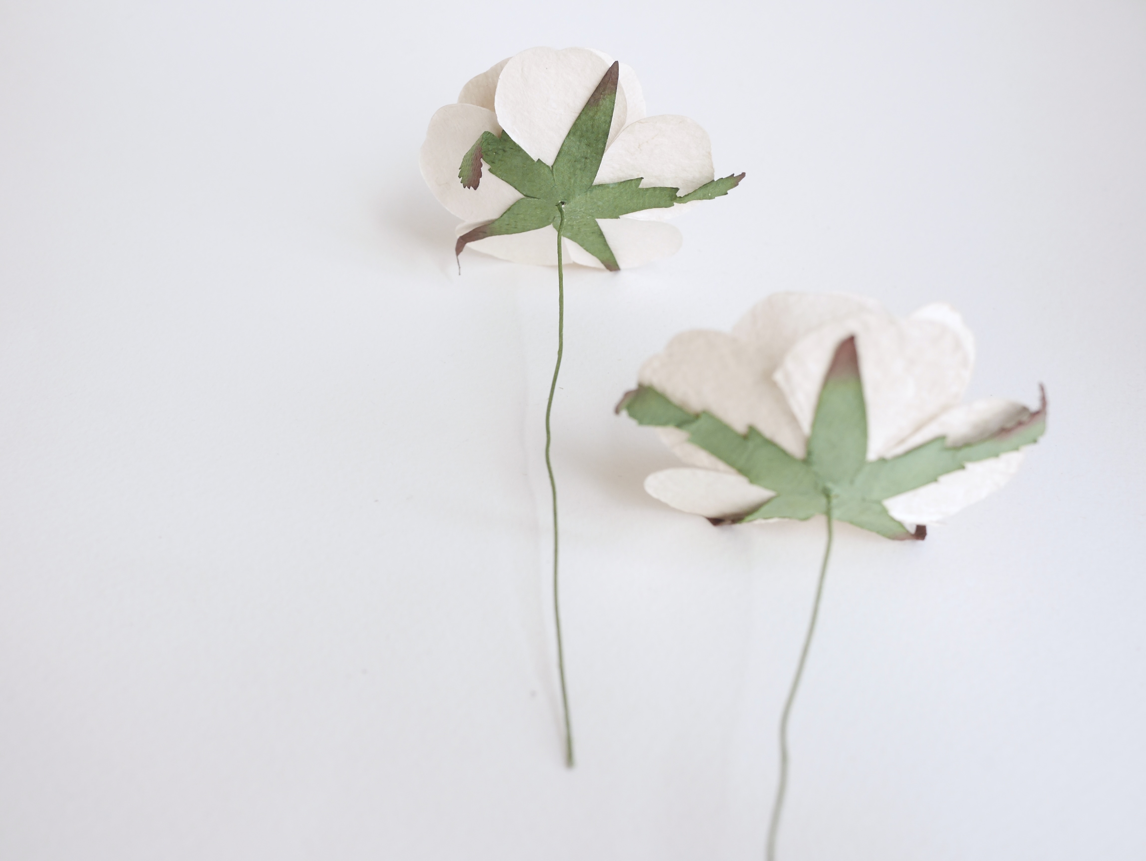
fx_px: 1325
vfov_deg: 36.0
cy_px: 430
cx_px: 573
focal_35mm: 40
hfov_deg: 46.8
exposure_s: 1/60
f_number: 4.5
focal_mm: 20
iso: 800
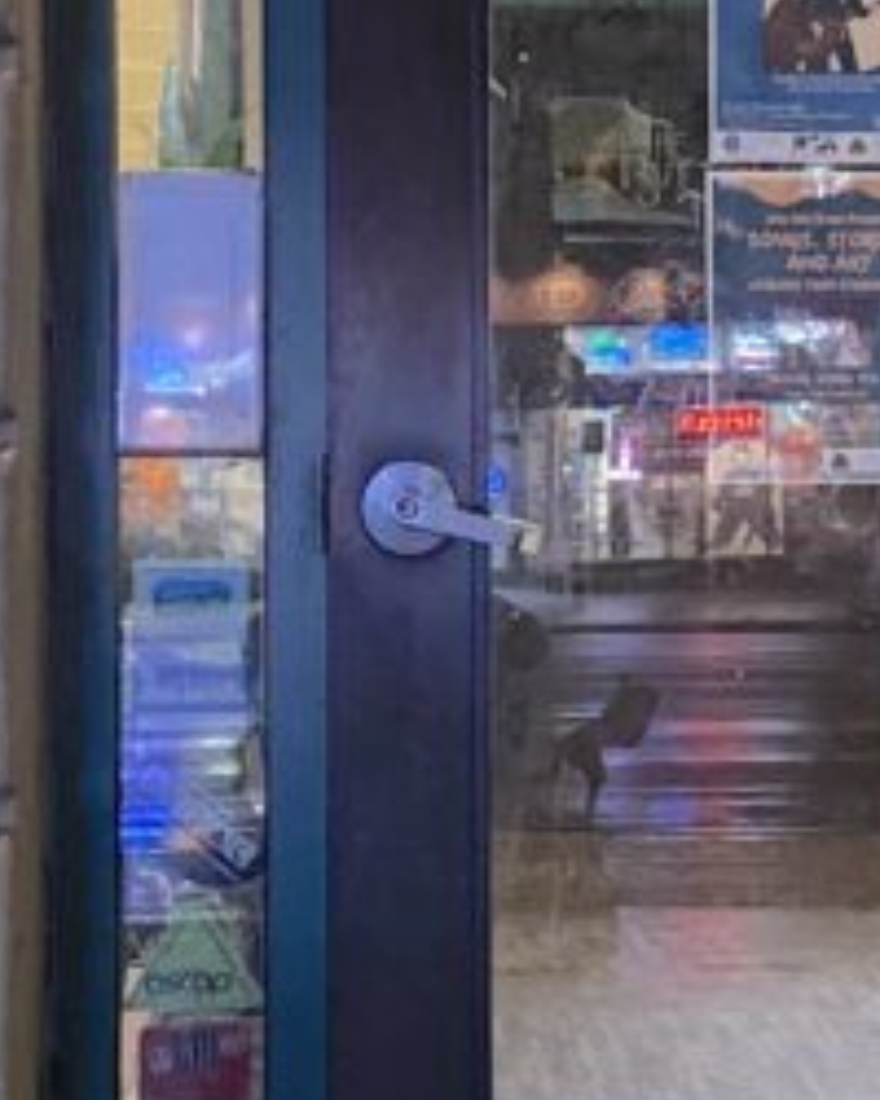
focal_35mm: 104
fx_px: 3386
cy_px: 418
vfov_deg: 18.4
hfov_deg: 14.8
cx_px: 572
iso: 1000
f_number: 1.8
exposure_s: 1/30
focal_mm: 4.25
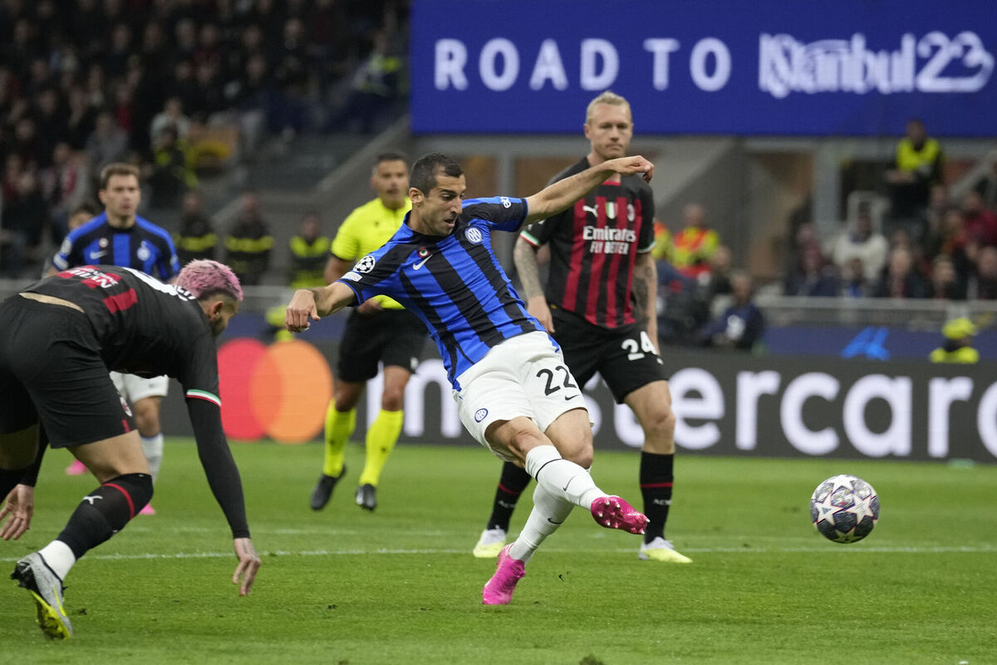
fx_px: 8308
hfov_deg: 6.9
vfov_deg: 4.6
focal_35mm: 300
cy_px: 332
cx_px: 498
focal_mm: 200
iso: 3200
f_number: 3.2
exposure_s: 1/2000
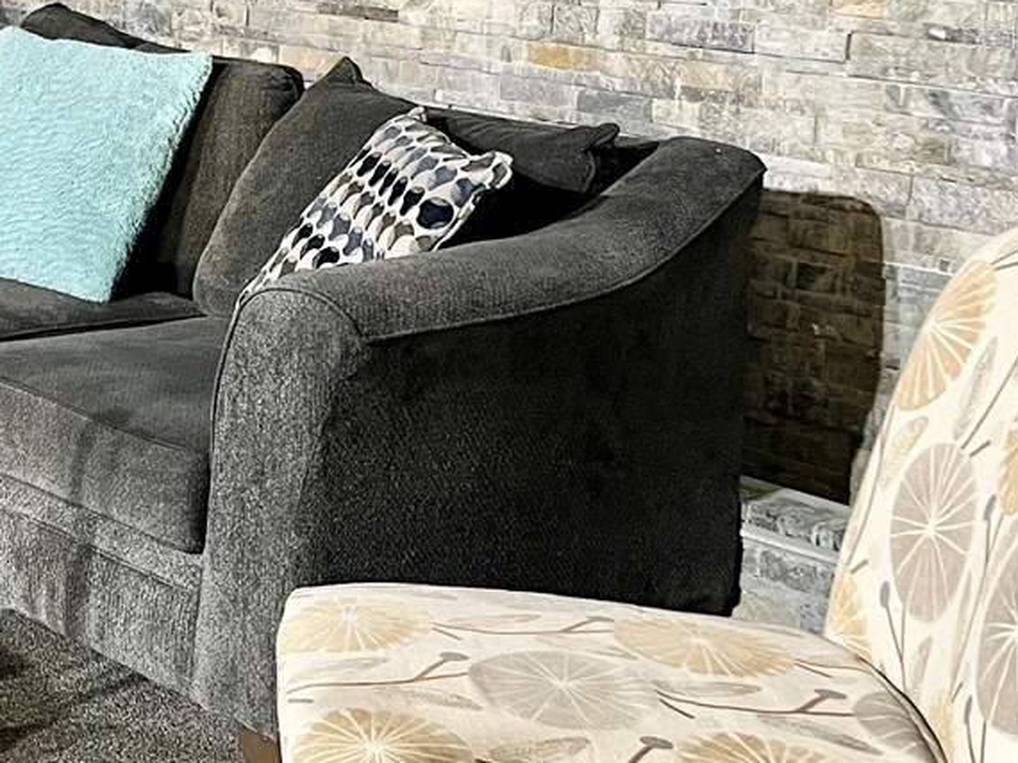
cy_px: 34
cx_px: -300
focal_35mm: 73
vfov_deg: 19.7
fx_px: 2146
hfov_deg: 23.6
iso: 400
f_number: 1.5
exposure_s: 1/60
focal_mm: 5.7
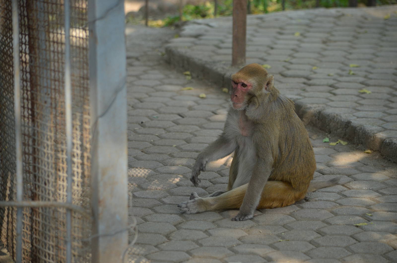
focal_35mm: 195
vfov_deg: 7.0
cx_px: 198
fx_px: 2146
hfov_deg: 10.6
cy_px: 132
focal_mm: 130
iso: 400
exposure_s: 1/320
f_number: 5.6
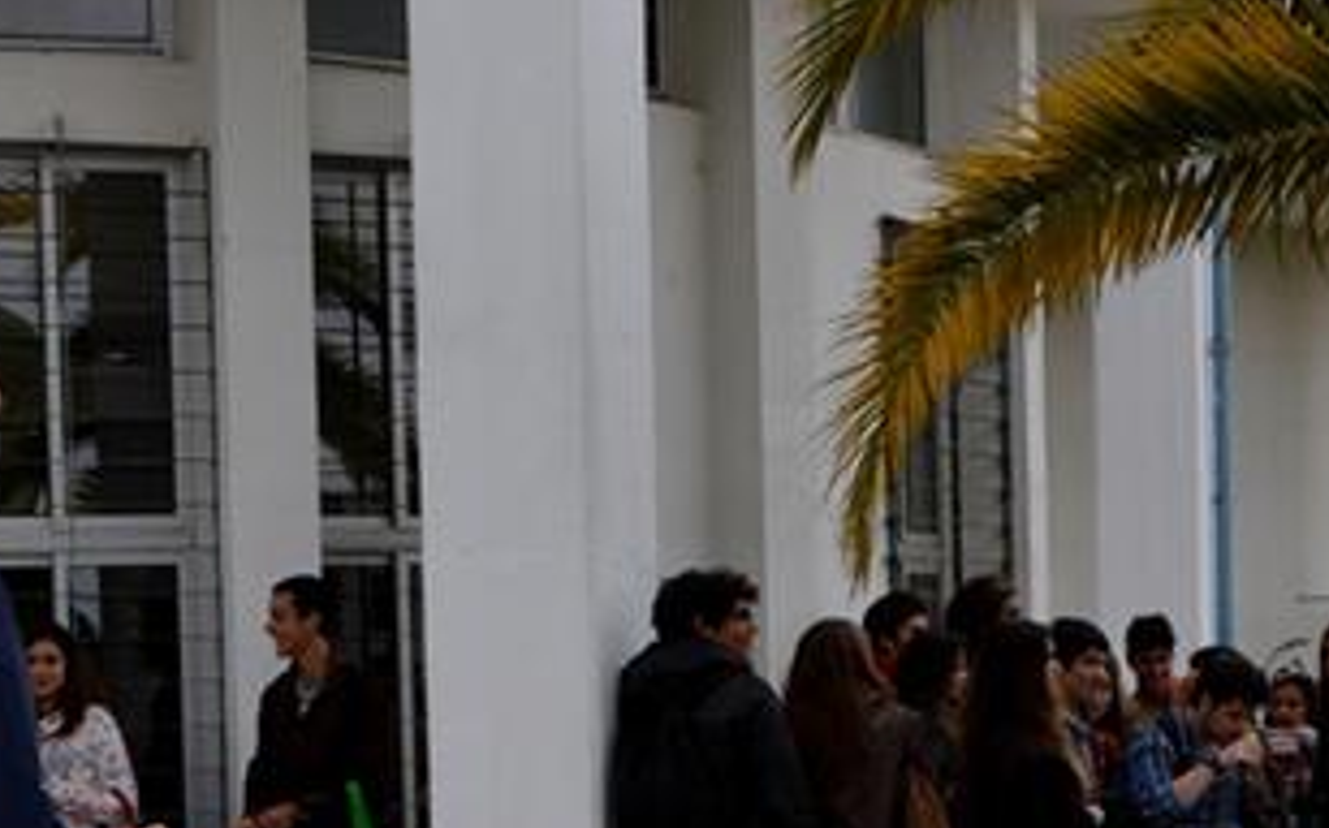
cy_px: 860
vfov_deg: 13.0
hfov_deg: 20.9
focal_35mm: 99
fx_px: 3595
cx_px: 759
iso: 100
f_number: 6.3
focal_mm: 25
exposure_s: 1/160
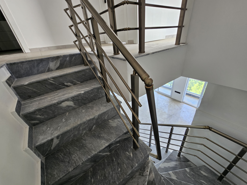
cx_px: 124
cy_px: 92
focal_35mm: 13
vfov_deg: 89.9
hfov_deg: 106.2
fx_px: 93
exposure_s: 1/50
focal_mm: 2.2
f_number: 2.2
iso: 80
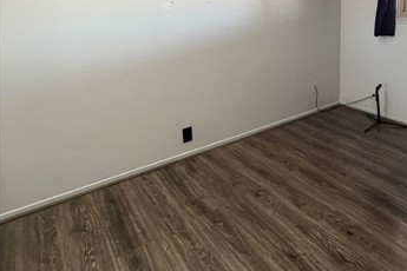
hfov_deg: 65.1
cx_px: 280
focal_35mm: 27
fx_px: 305
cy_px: 35
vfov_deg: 44.3
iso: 500
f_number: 2.2
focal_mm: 2.22
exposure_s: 1/60
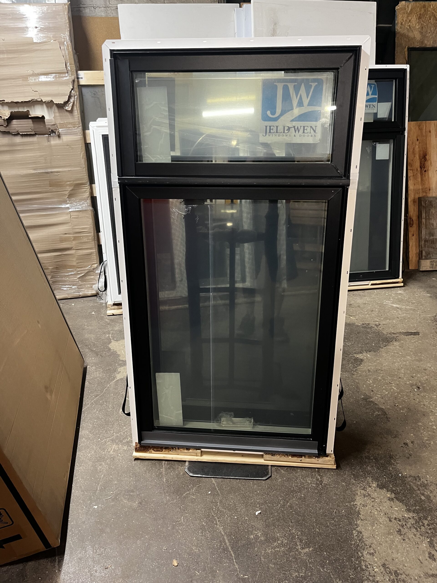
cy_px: 292
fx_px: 438
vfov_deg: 67.3
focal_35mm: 26
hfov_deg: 53.1
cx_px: 218
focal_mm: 5.1
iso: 250
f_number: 1.6
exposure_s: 1/60
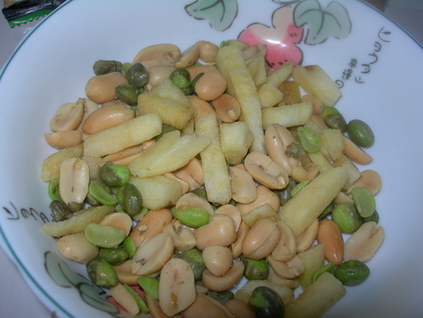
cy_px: 159
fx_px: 464
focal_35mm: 38
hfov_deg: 49.0
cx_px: 212
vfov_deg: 37.7
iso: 50
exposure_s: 1/60.1
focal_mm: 7.8
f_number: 4.8
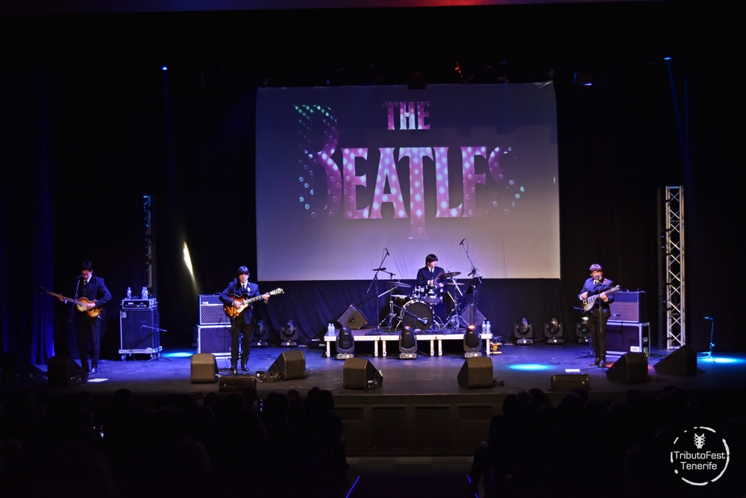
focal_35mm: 52
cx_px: 373
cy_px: 249
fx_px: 1088
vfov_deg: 25.8
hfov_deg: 37.8
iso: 1000
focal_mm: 35
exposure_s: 1/40
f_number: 4.5
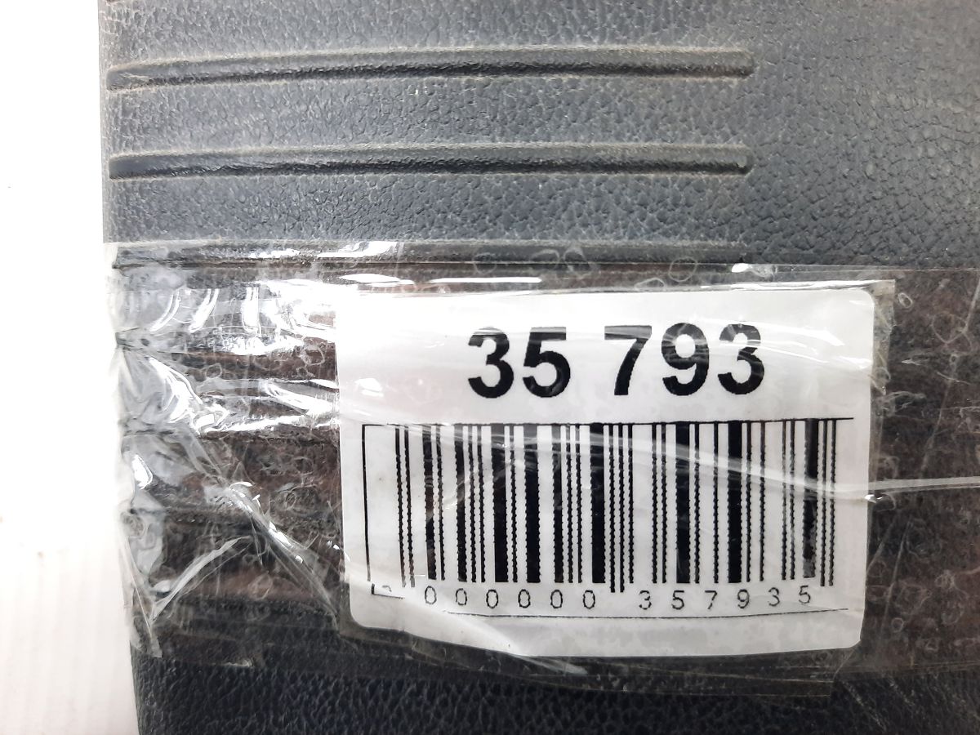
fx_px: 708
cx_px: 490
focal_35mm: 25
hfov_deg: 69.4
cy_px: 368
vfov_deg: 54.9
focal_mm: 4.6
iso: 200
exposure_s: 1/60
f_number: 2
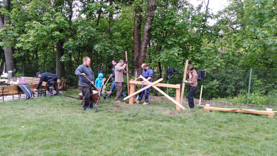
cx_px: 136
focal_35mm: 29
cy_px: 89
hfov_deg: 66.1
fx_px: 213
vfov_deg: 40.1
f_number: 2.2
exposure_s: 1/120
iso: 115
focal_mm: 3.46
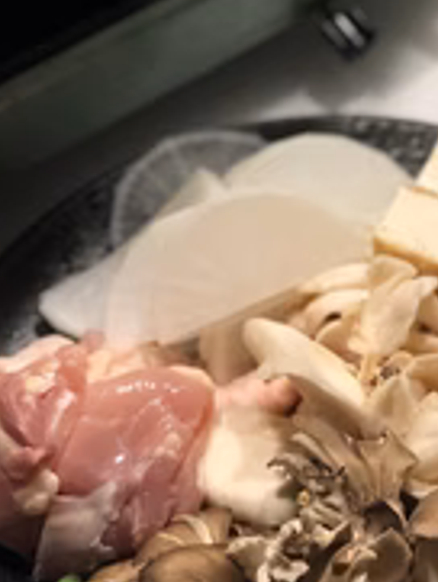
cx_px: 328
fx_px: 1938
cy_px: 148
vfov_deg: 17.0
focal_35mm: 115
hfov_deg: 12.9
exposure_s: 1/33
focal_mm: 6
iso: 80
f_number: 2.4
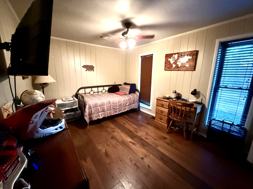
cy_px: 94
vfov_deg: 85.7
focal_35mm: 14
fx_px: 102
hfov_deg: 102.1
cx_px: 126
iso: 1600
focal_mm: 2.22
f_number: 2.2
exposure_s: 1/30
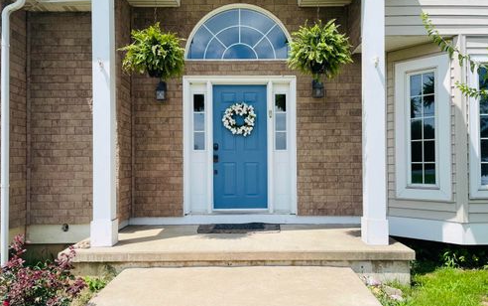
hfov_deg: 66.4
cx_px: 242
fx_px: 373
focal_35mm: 28
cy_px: 157
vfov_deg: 44.6
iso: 32
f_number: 1.6
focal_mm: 4.2
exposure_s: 1/3610
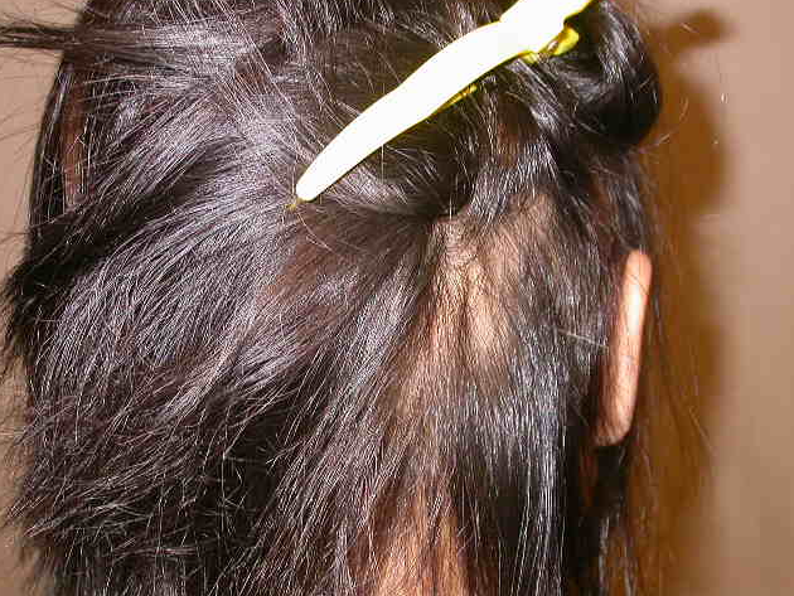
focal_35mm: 66
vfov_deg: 22.3
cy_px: 295
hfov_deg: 29.4
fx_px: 1514
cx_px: 397
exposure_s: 1/60.3
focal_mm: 13.5
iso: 100
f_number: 3.2
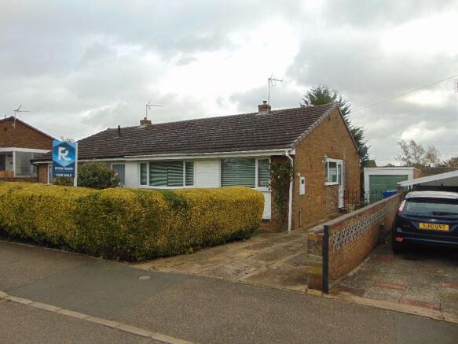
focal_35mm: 25
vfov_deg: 54.9
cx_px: 229
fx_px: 331
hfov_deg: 69.4
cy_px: 172
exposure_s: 1/640
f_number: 3
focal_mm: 4.5
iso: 80
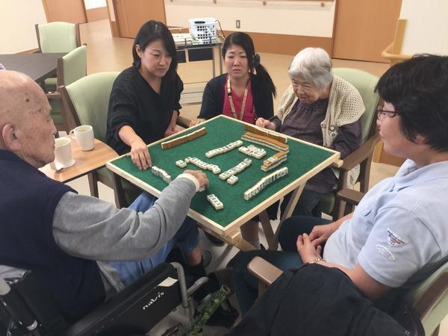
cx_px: 224
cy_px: 168
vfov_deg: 48.2
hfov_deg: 61.7
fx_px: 375
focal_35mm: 29
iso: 32
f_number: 2.2
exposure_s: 1/15
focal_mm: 4.15
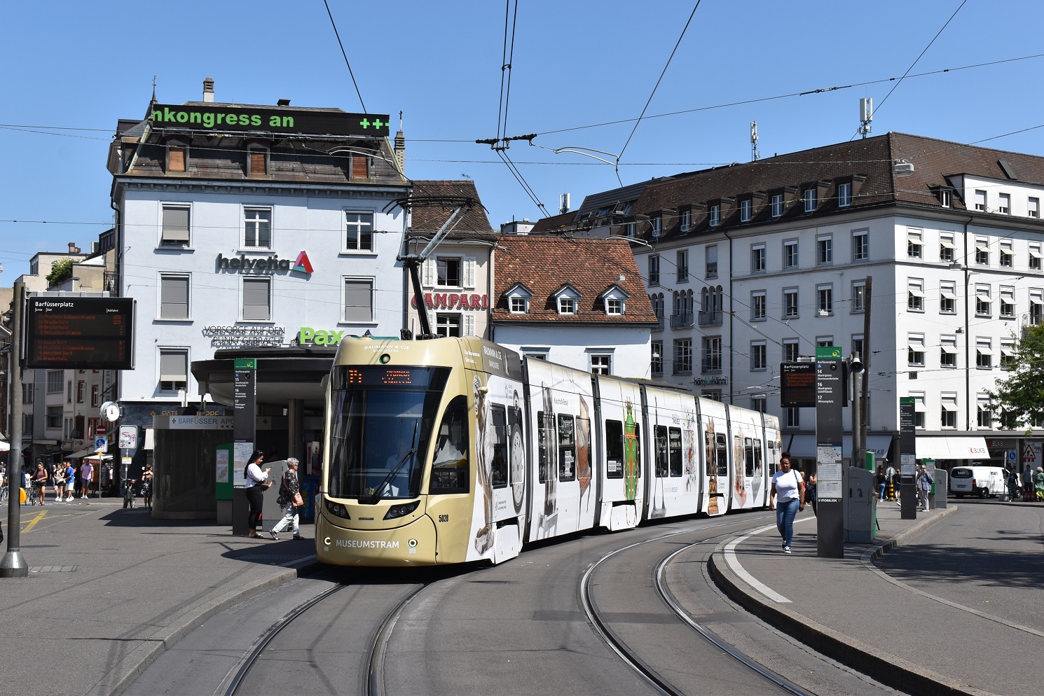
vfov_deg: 25.8
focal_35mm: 52
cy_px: 348
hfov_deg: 37.8
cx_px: 522
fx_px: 1523
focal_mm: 35
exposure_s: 1/400
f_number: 10
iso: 200
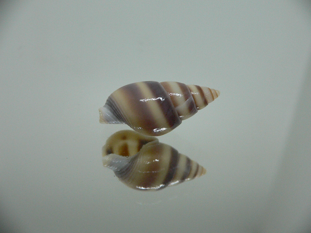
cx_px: 156
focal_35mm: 35
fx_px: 314
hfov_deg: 52.6
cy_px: 116
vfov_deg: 40.7
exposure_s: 1/60
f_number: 2.8
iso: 200
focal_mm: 4.6
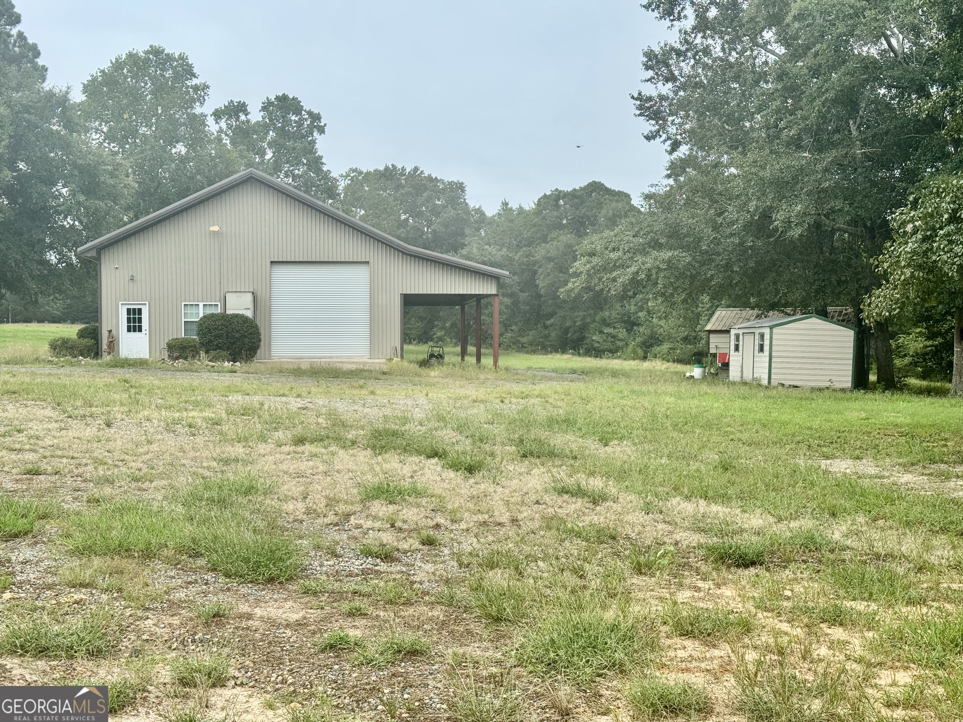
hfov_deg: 39.7
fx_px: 1335
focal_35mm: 48
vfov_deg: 30.3
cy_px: 361
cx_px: 482
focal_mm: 6.76
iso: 64
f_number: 1.78
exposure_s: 1/2179
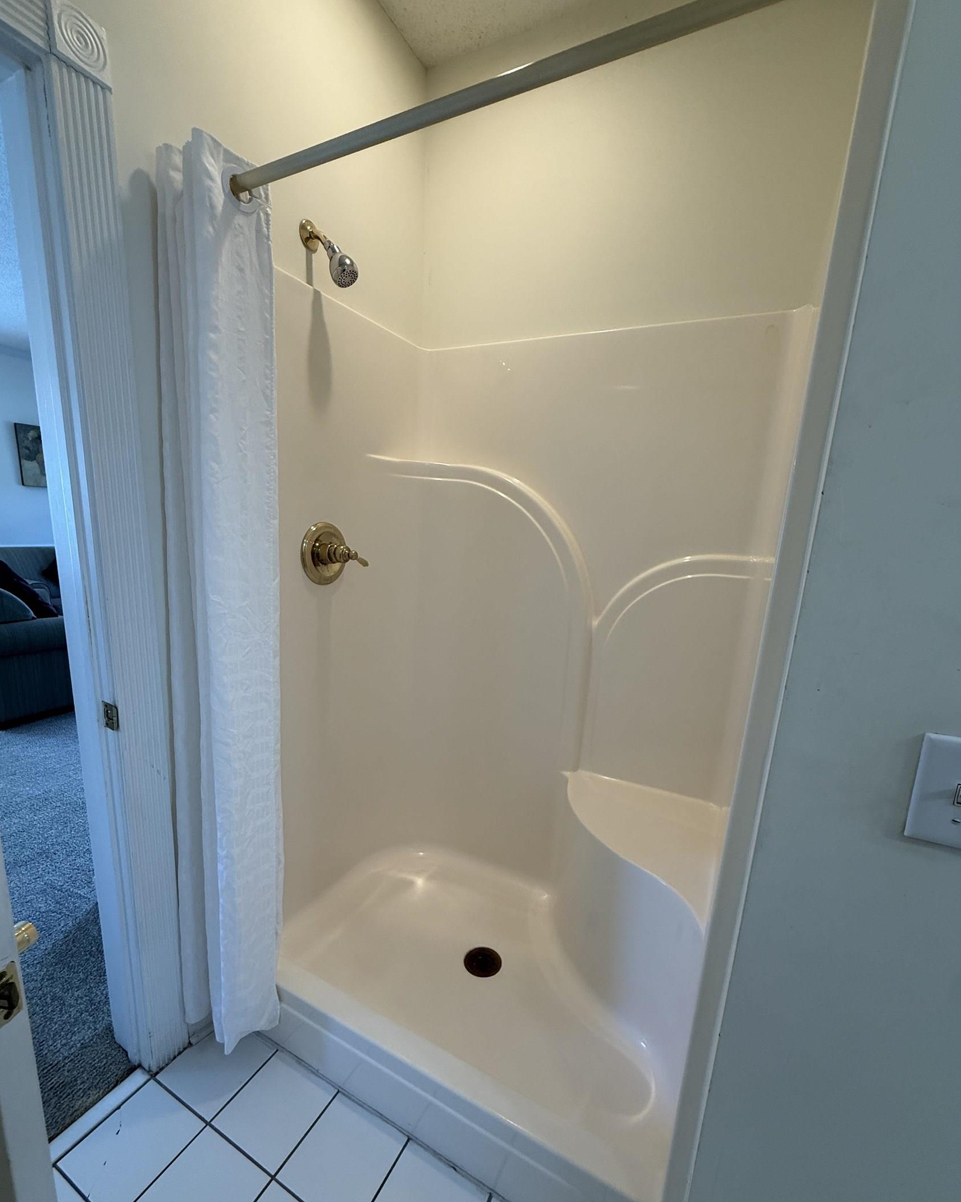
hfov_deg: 84.0
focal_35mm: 15
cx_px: 475
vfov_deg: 96.6
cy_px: 647
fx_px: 533
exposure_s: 1/120
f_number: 2.2
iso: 125
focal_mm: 2.22
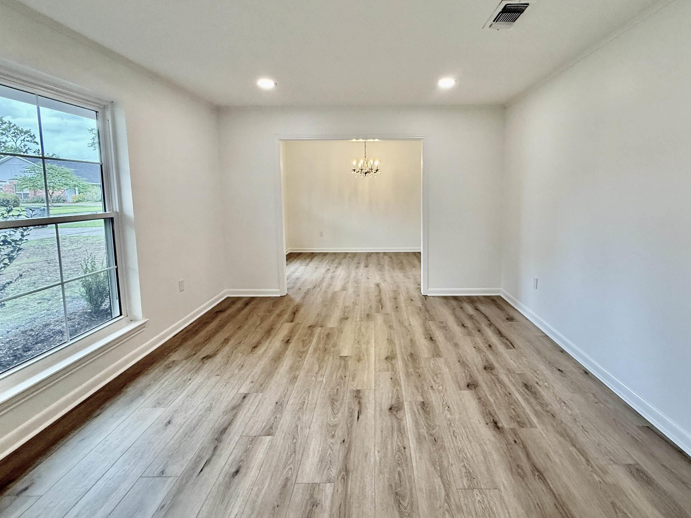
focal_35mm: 17
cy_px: 221
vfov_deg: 74.3
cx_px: 377
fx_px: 339
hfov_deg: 90.8
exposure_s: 1/120
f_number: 2.2
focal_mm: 2.22
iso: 200
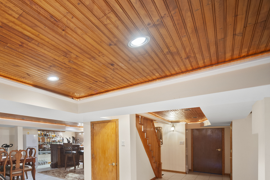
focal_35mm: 20
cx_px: 50
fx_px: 150
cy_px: 140
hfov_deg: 74.1
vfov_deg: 57.9
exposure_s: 1/2.5
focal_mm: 12
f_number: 8
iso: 400
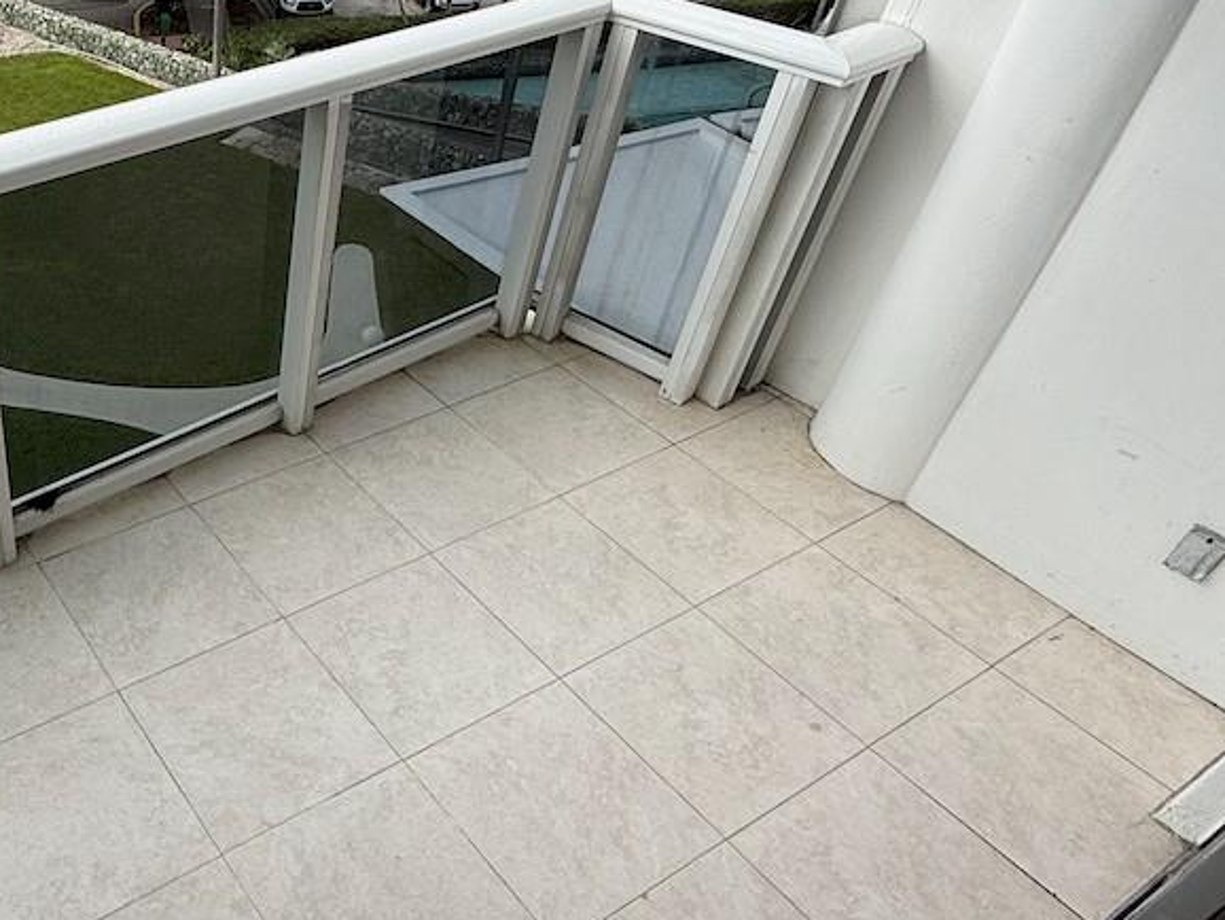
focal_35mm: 31
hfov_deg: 52.1
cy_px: 418
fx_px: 1097
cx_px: 148
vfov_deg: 45.4
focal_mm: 2.22
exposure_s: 1/864
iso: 50
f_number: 2.2
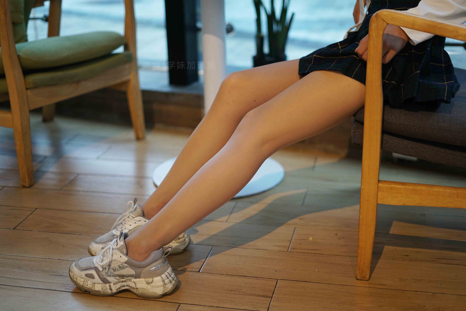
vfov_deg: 27.0
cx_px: 233
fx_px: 648
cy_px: 156
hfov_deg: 39.6
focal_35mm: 50
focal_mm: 50
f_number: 1.8
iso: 320
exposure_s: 1/200
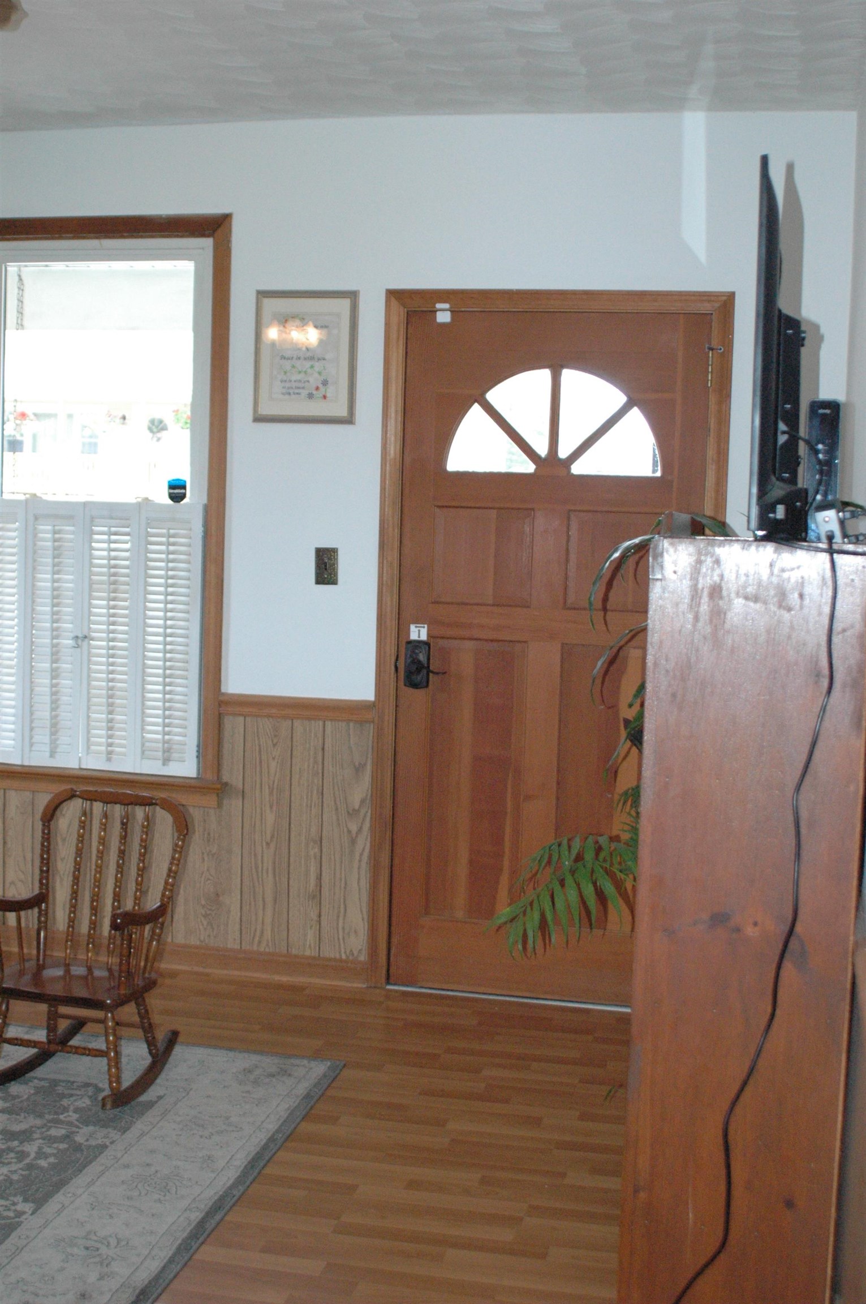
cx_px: 433
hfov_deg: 31.8
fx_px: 1519
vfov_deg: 46.4
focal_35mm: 42
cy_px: 652
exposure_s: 1/200
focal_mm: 28
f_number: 5
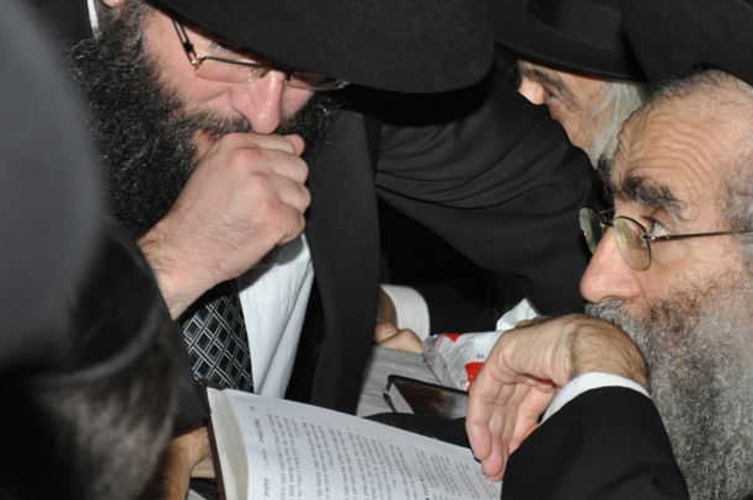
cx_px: 493
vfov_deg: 6.1
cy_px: 224
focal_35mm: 226
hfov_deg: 9.1
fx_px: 4720
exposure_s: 1/60
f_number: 5.6
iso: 800
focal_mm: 90
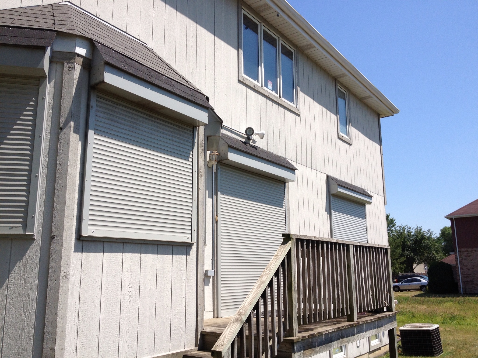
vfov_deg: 40.7
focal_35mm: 35
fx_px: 483
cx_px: 239
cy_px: 179
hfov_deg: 52.6
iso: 64
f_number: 2.4
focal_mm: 4.28
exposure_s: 1/1783
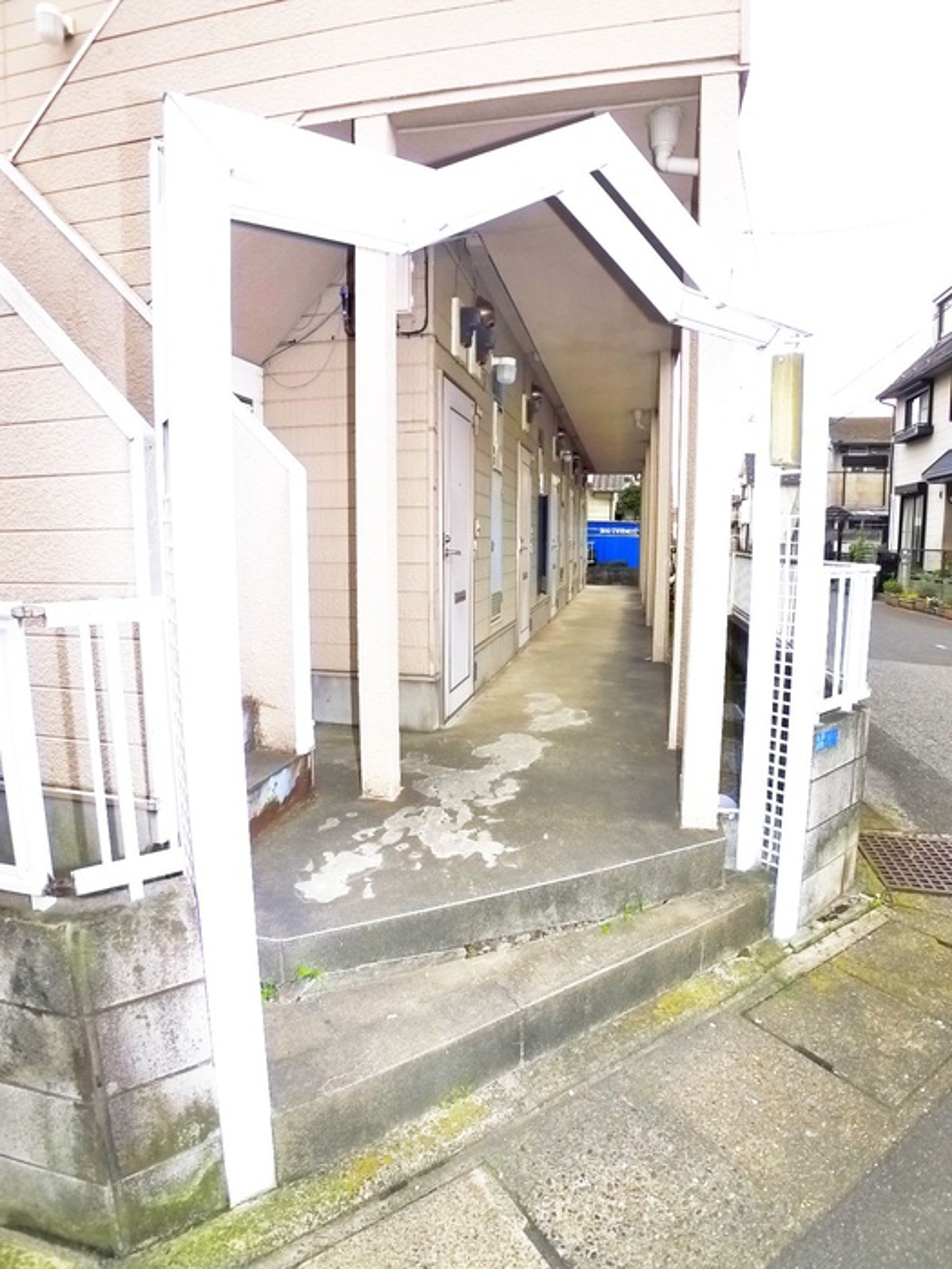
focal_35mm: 24
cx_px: 476
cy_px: 634
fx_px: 880
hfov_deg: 56.8
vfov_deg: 71.6
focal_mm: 5.1
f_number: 2.8
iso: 400
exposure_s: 1/250
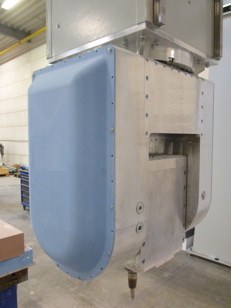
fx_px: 258
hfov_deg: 48.2
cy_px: 154
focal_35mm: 29
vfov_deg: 61.7
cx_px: 116
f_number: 2.4
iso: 400
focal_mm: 5.1
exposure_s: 1/15
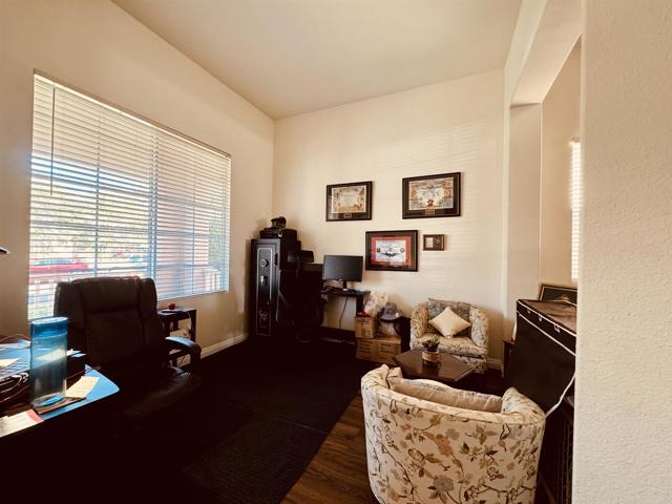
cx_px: 336
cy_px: 252
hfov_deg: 102.1
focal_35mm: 14
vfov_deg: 85.7
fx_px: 272
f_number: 2.2
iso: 320
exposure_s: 1/77
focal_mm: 2.22
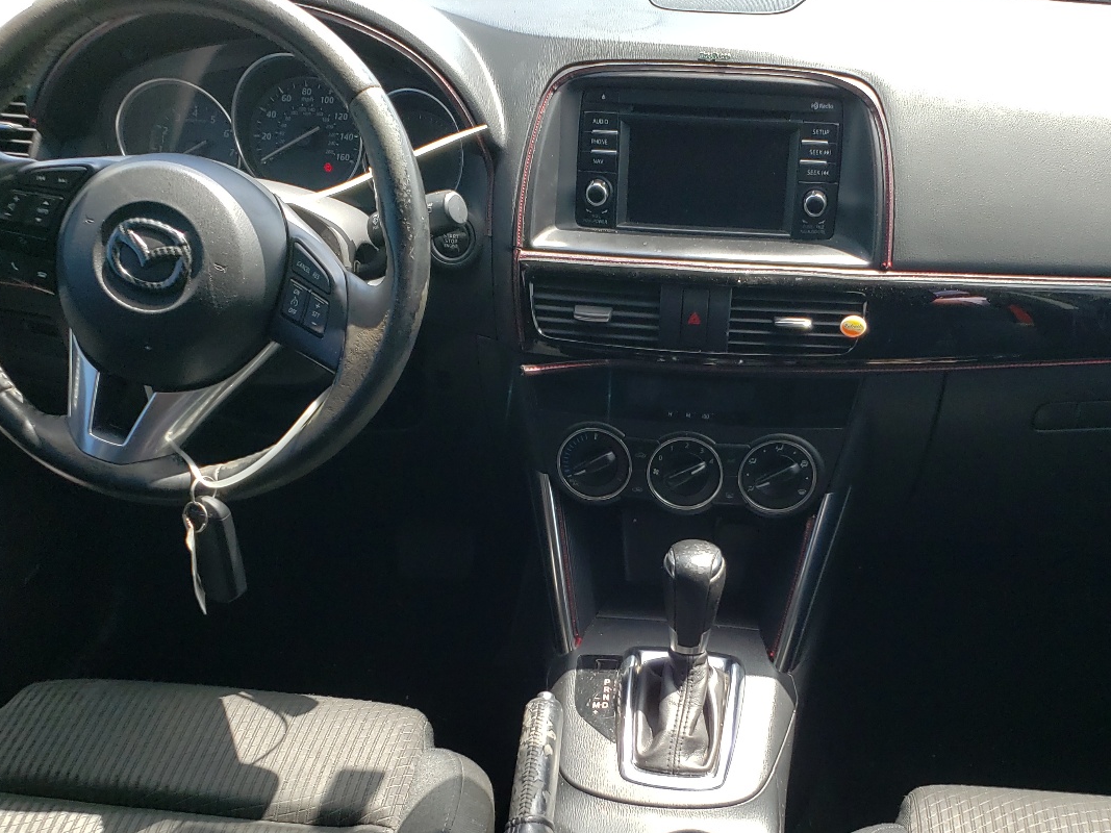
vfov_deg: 36.4
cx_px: 628
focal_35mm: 39
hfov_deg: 47.7
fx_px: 1252
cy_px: 560
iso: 50
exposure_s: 1/417
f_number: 1.5
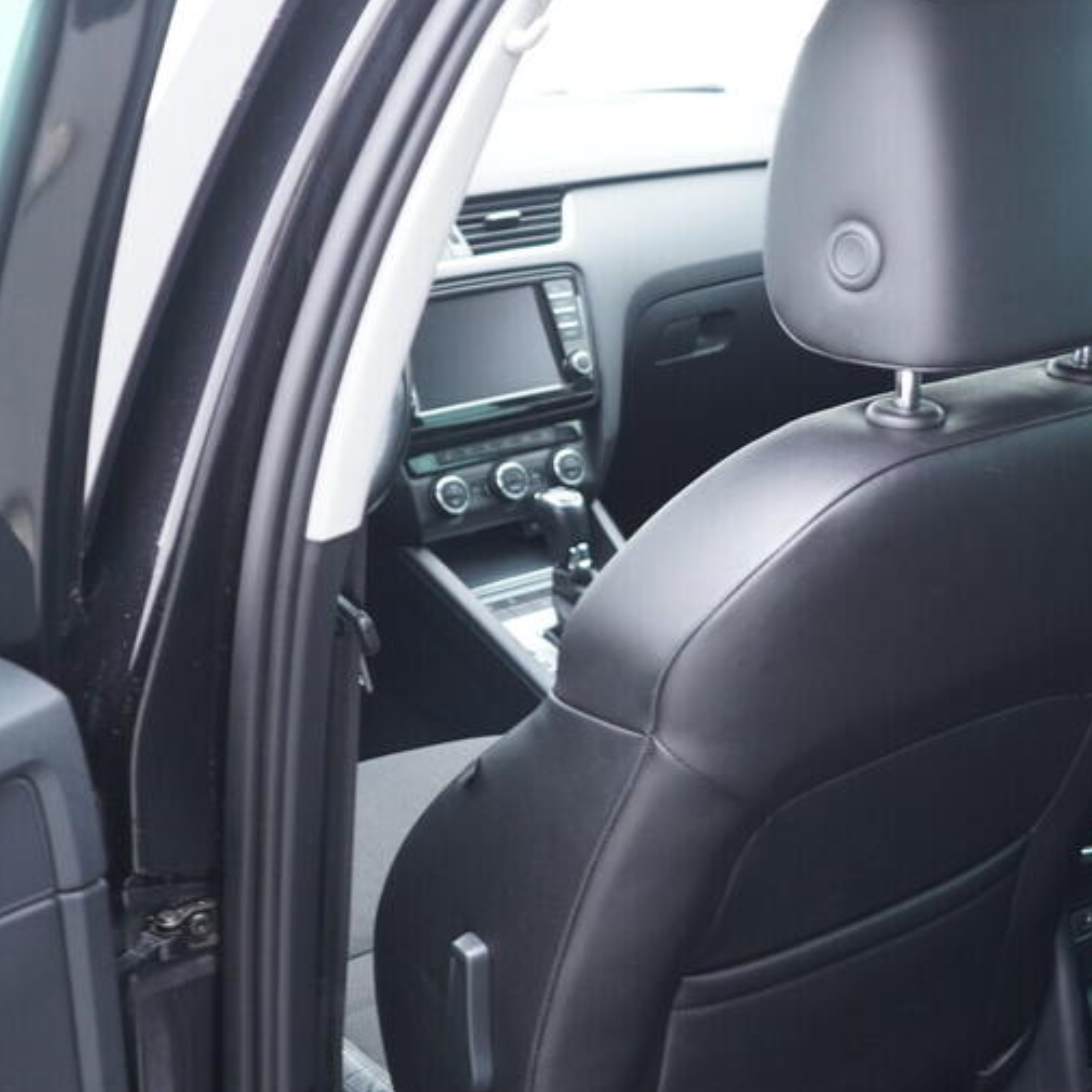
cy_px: 665
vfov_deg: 27.6
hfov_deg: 27.3
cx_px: 845
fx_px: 2213
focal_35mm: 62
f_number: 2.8
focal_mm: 24
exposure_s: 1/40
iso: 500
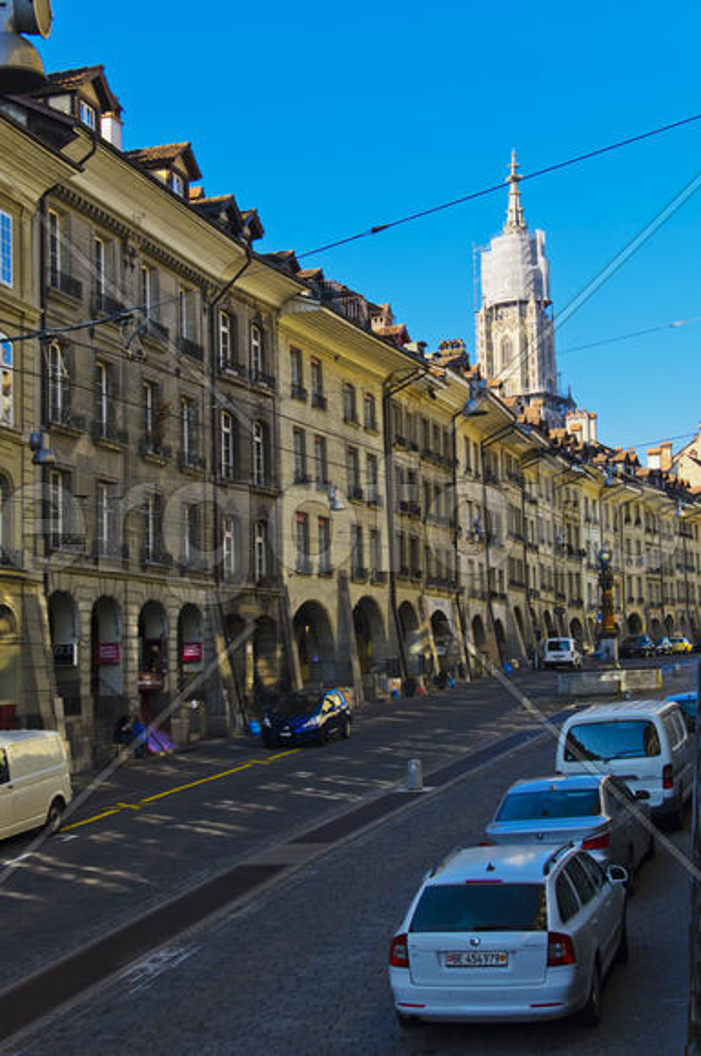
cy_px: 528
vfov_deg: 37.9
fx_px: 1538
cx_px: 350
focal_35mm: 52
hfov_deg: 25.7
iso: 100
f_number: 4.8
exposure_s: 1/350
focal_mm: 35
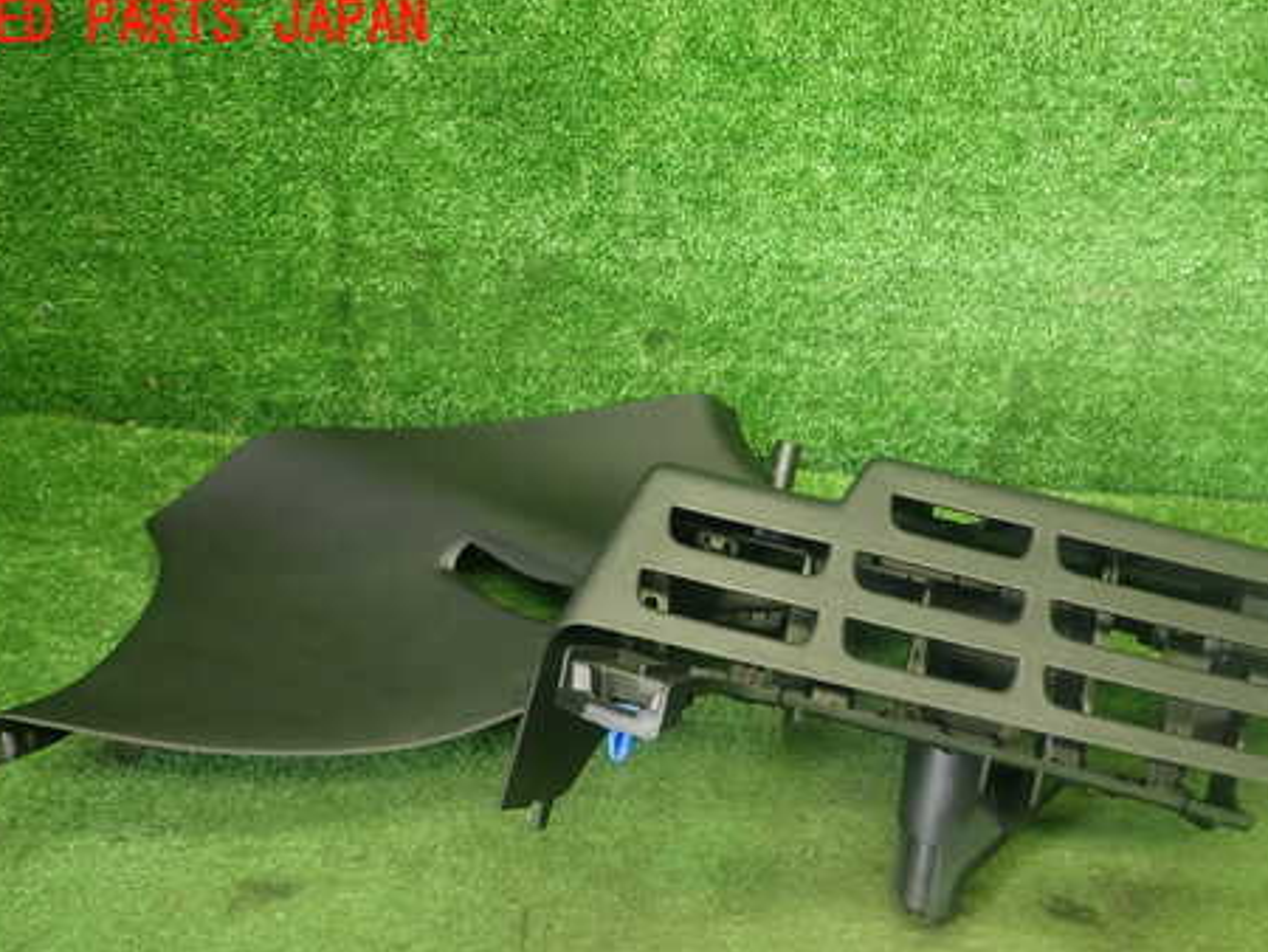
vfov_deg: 35.7
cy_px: 622
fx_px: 1466
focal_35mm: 40
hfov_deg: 46.5
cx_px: 761
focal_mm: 5.4
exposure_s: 1/30
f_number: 2.3
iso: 250
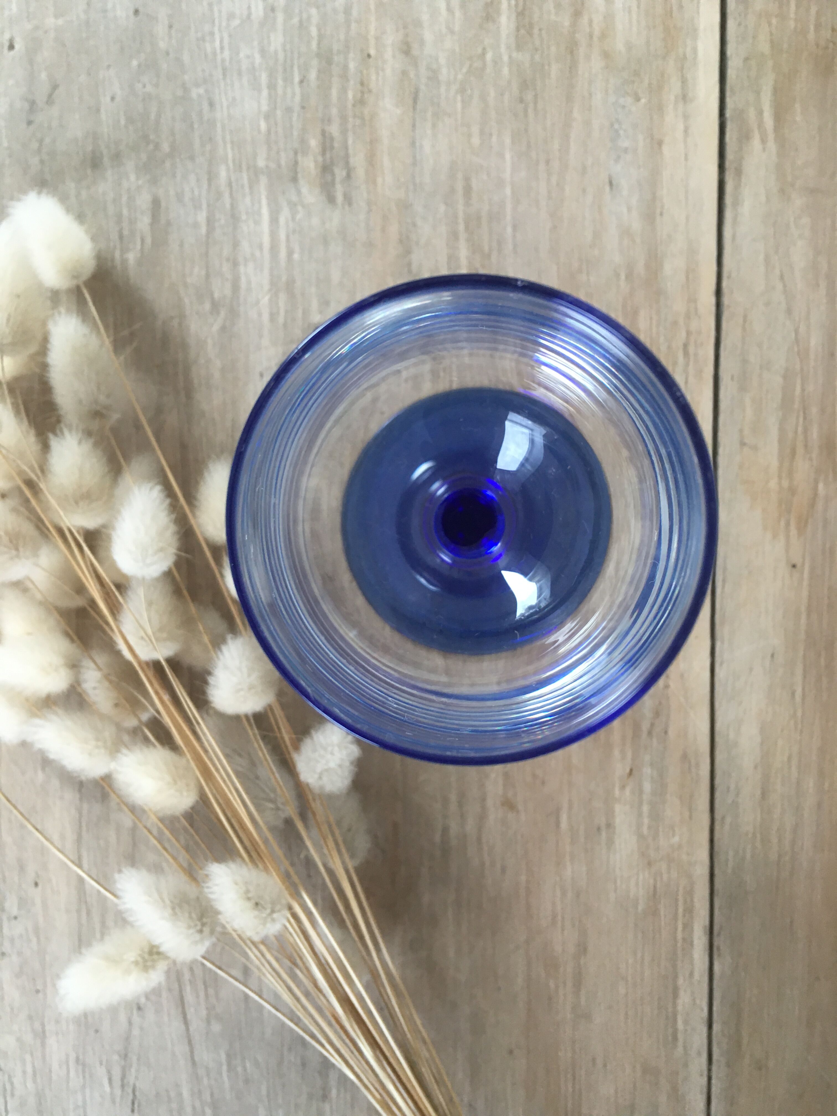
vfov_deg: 61.7
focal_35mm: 29
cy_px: 558
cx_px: 418
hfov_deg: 48.2
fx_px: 935
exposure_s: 1/33
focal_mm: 4.15
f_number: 2.2
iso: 50
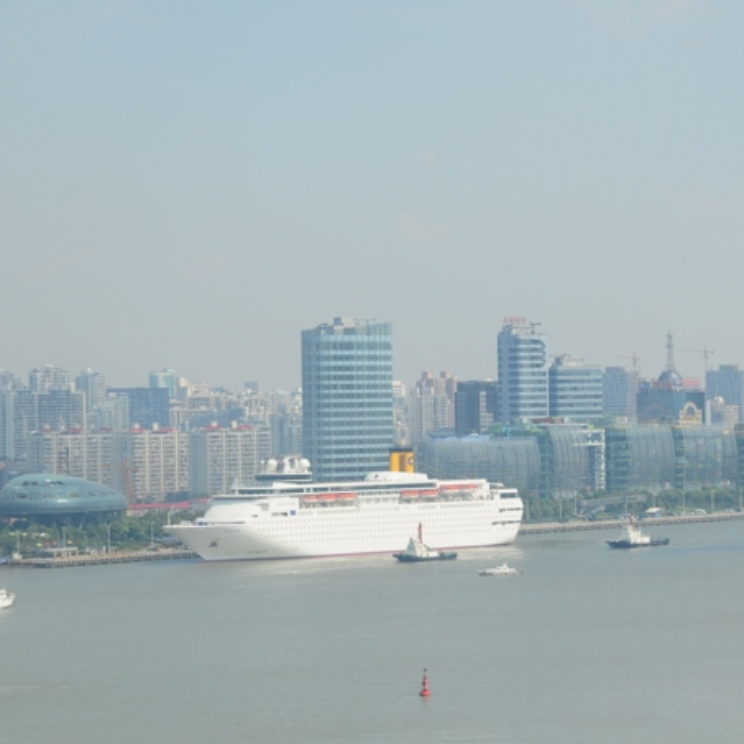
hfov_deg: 11.8
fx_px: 3599
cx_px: 365
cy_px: 366
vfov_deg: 11.8
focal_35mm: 148
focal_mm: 70
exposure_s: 1/800
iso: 200
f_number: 5
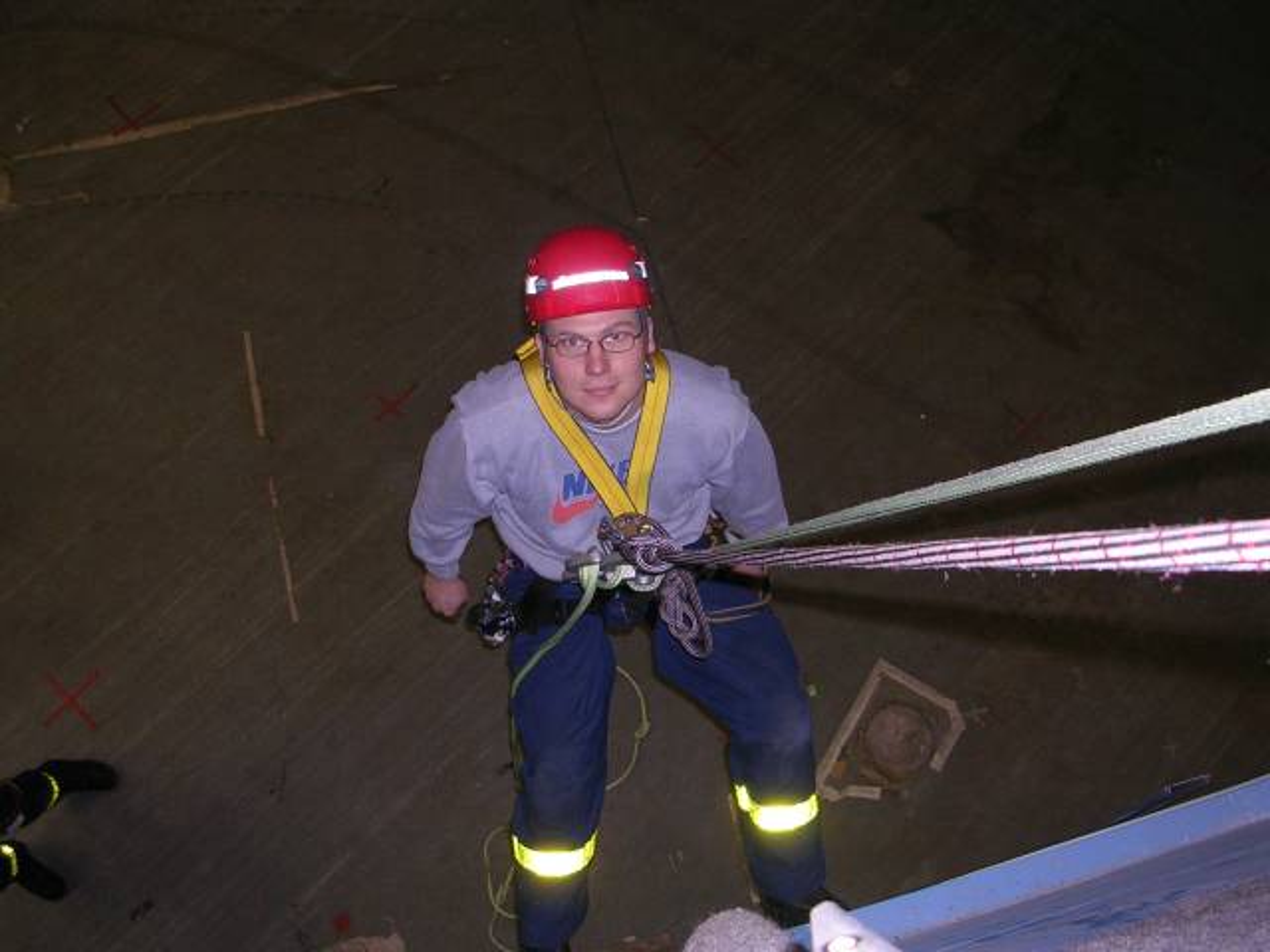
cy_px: 476
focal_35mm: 38
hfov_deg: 49.0
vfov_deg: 37.7
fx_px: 1394
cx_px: 635
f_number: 2.8
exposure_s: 1/60.1
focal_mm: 5.8
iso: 75
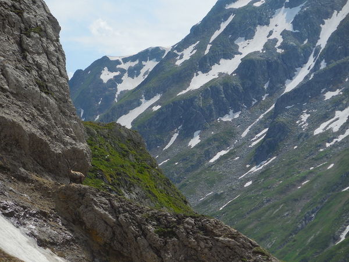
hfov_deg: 13.3
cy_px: 131
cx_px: 174
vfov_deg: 10.0
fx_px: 1502
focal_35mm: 149
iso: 125
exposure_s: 1/800
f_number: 5.4
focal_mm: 26.8
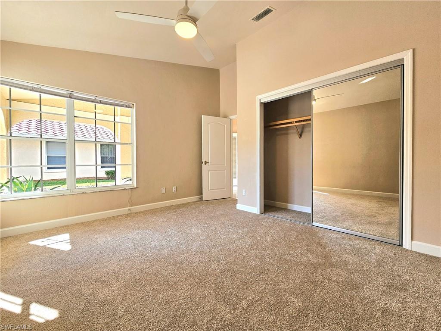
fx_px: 166
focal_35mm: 13
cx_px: 220
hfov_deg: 106.2
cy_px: 166
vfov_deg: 89.9
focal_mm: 2.2
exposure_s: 1/120
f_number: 2.2
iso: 50
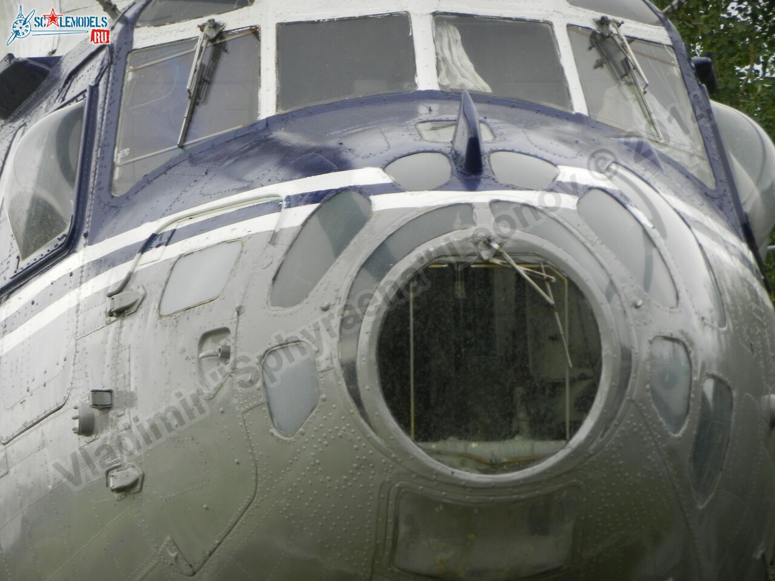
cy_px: 290
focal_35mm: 252
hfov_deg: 7.9
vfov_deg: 5.9
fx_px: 5642
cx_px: 388
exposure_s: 1/320
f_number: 5.3
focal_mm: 45.3
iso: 160
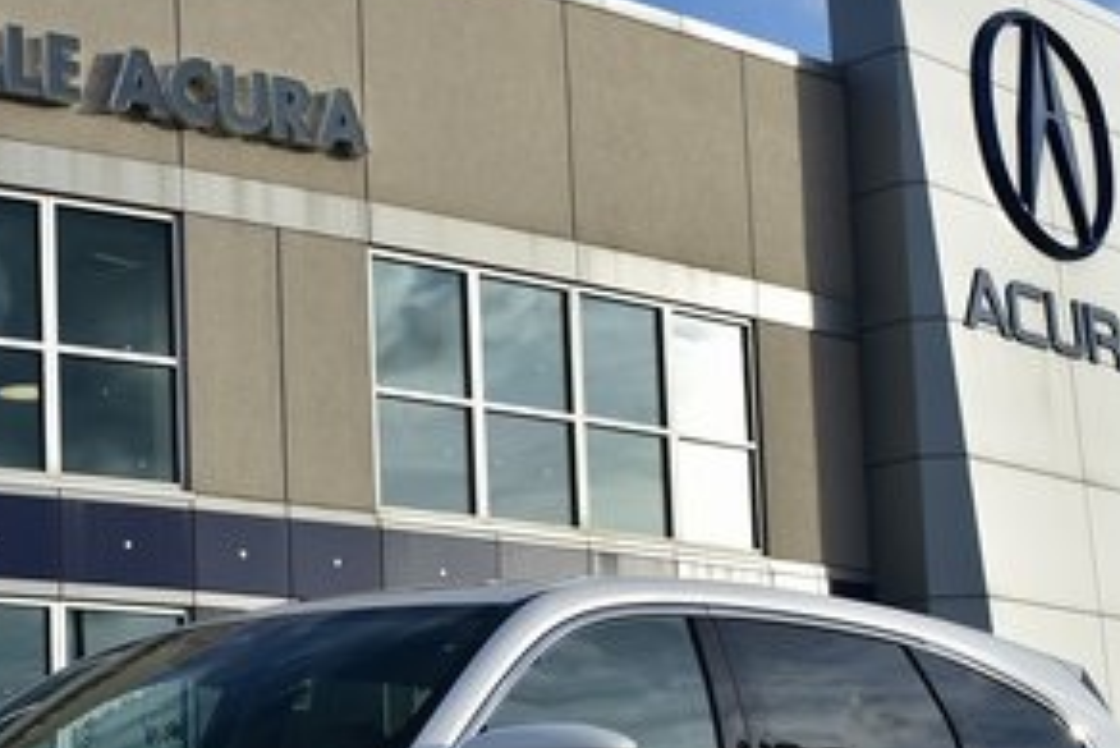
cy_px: 706
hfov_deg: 22.0
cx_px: 311
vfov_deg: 14.7
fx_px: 2864
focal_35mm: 92
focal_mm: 28
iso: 100
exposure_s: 1/320
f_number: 9
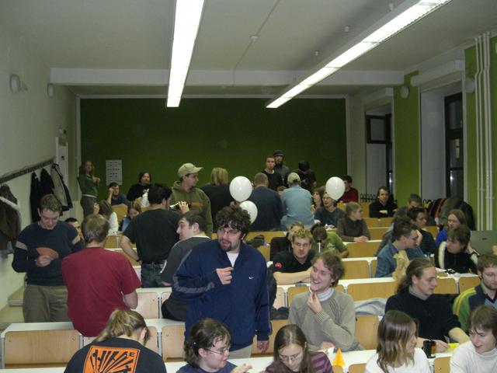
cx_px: 248
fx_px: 546
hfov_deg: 49.0
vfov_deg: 37.7
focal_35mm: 38
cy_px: 186
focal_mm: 6.3
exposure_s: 1/60
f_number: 3.1
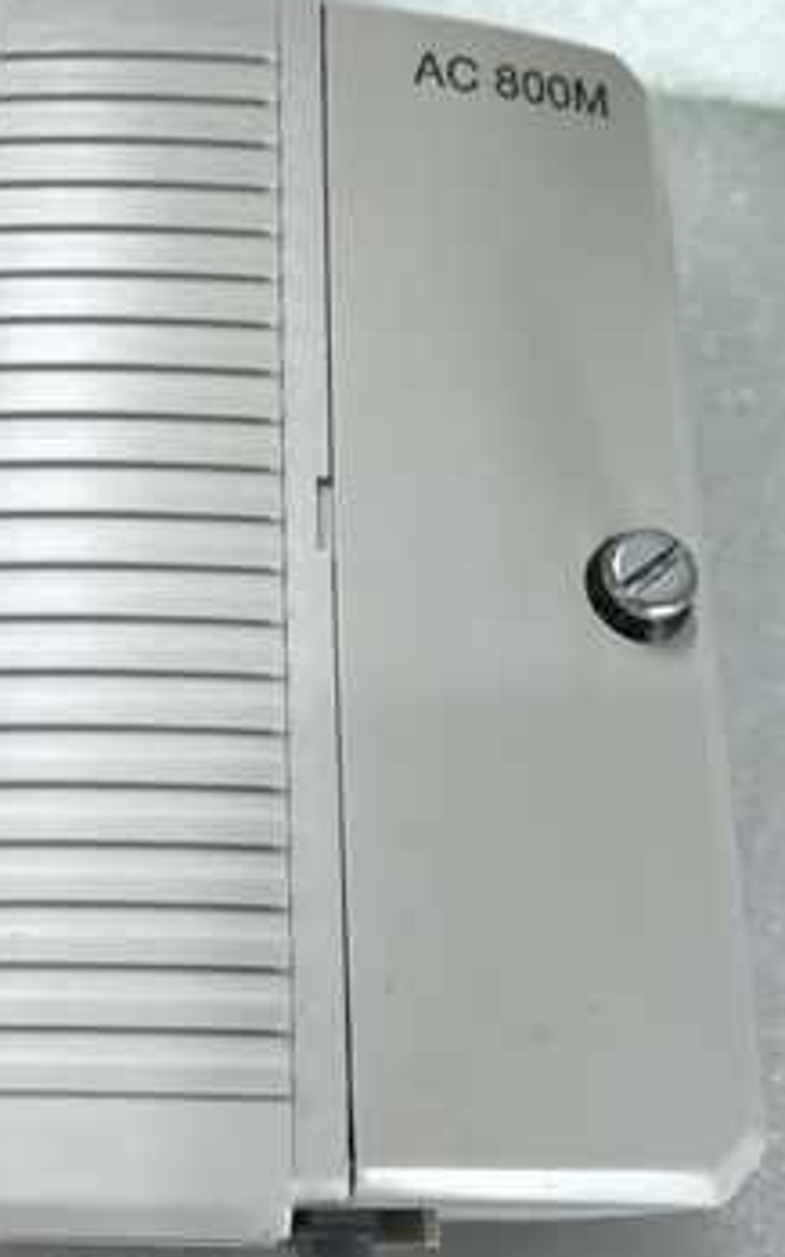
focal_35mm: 51
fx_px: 1746
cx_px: 158
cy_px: 519
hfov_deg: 24.9
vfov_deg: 39.4
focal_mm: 3.99
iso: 32
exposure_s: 1/49
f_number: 1.8
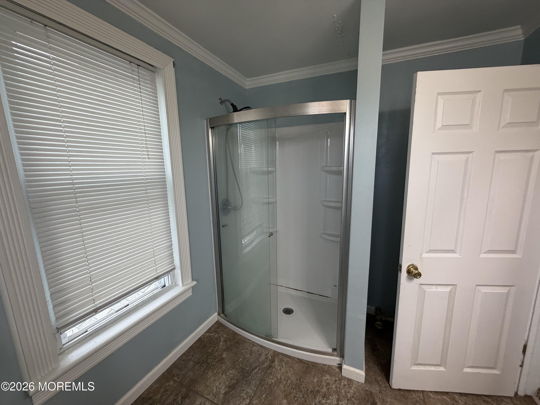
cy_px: 202
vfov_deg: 85.7
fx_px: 218
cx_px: 270
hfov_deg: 102.1
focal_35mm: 14
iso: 320
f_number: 2.2
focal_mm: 2.22
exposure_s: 1/120
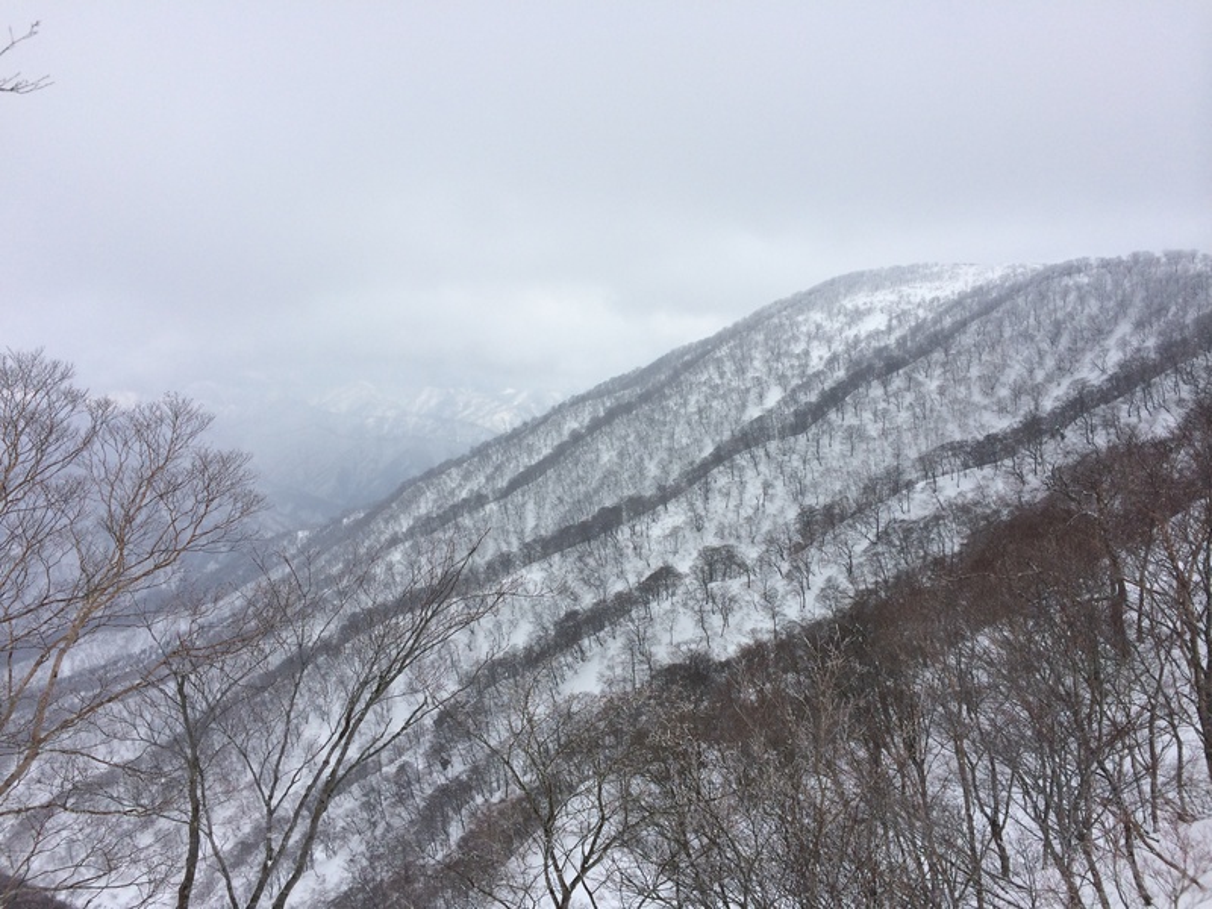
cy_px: 454
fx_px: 1050
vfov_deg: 46.8
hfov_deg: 60.0
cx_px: 606
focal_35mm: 30
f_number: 2.2
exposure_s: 1/1866
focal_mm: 4.12
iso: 32
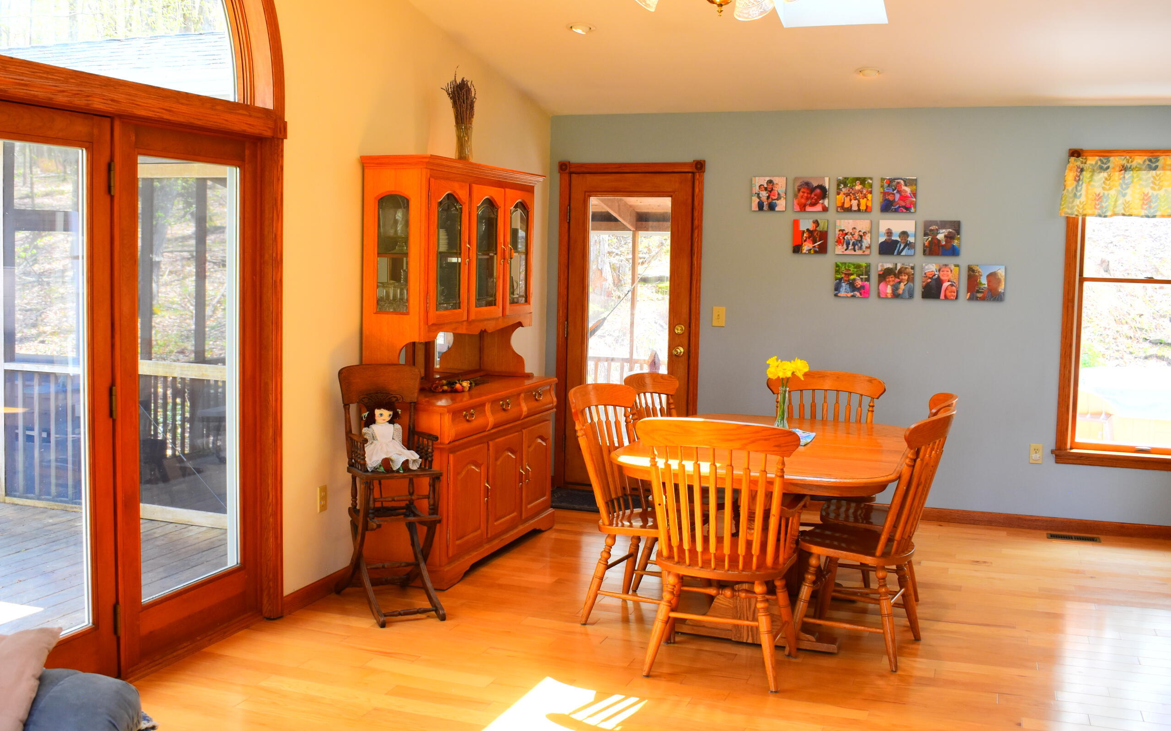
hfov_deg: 51.9
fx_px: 1200
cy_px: 343
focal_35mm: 38
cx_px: 514
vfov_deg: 33.9
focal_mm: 21
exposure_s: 1/100
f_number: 5
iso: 400
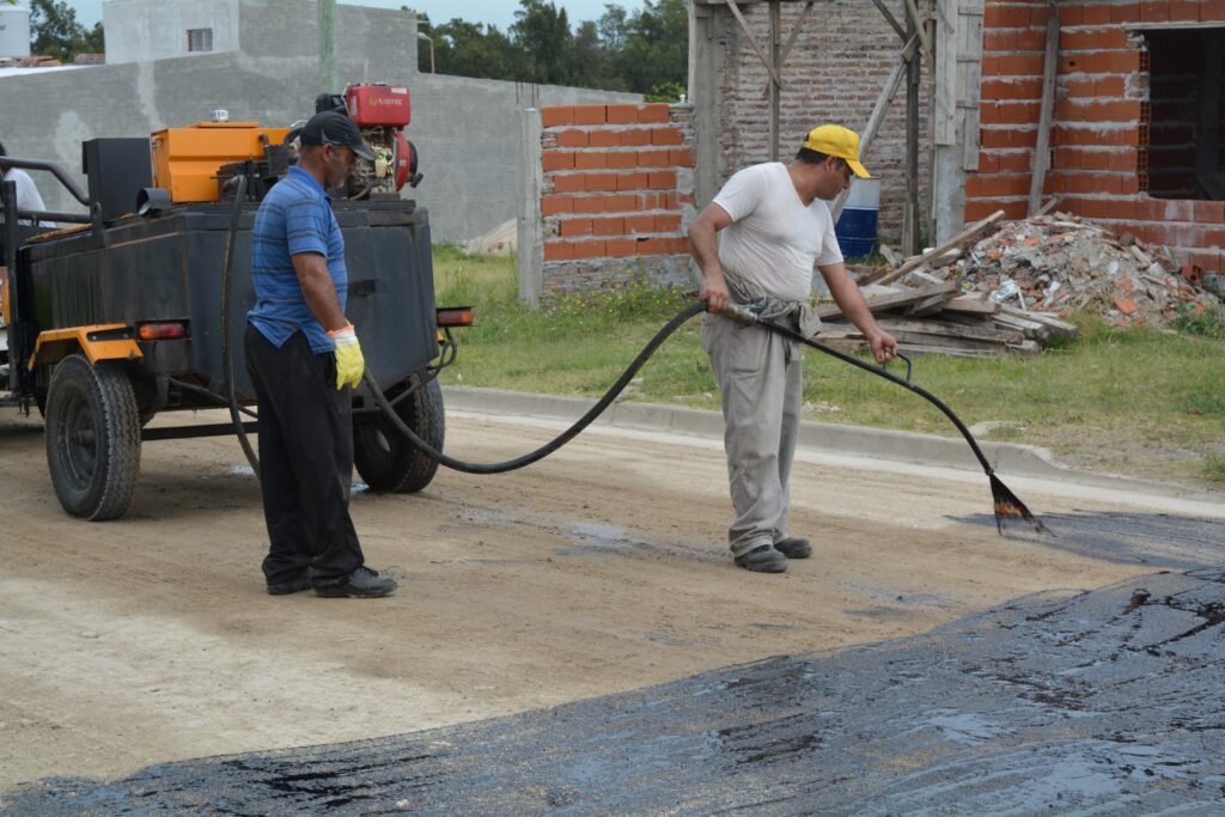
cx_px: 612
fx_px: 2807
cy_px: 408
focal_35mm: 82
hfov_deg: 24.6
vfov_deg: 16.6
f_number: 8
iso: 140
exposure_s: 1/250
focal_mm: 55
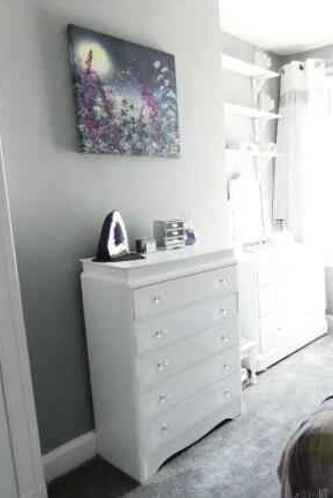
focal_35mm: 28
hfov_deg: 42.6
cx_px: 300
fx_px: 388
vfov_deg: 65.5
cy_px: 248
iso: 500
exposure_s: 1/160
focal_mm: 3.6
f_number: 2.8
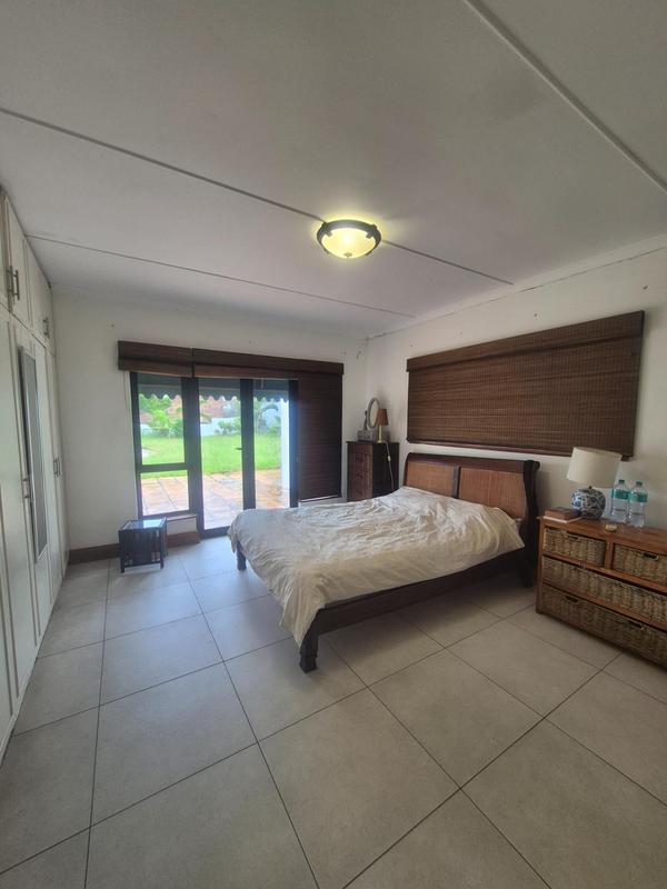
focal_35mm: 13
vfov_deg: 106.2
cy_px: 444
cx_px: 334
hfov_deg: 89.9
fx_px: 334
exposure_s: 1/50
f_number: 2.2
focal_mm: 1.74
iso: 50
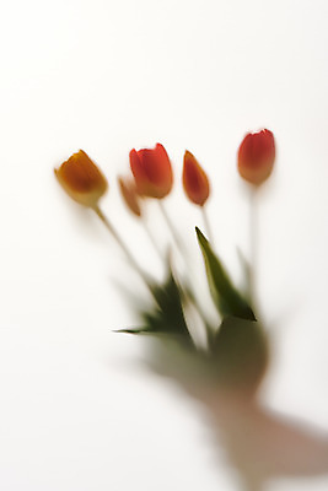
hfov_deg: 13.1
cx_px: 164
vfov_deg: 19.4
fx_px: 1434
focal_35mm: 105
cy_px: 246
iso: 100
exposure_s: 1/125
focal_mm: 105
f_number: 22
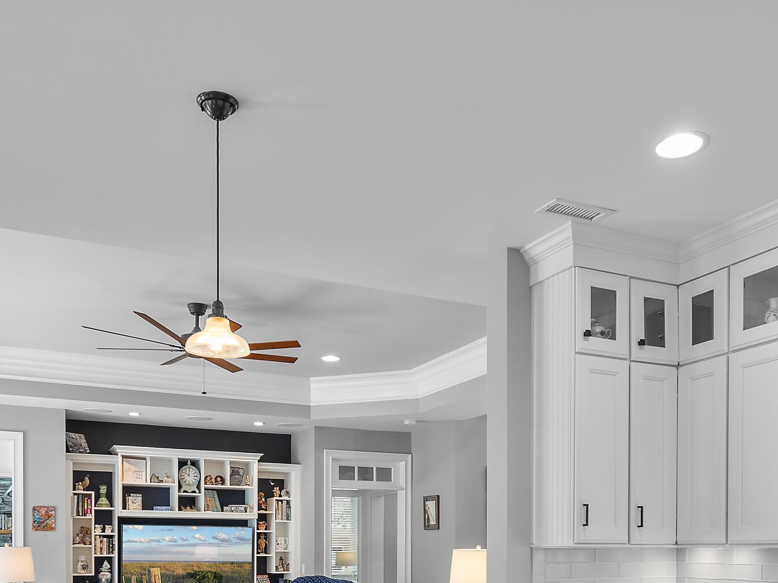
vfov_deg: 37.9
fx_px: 764
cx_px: 390
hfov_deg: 54.0
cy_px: 564
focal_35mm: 34
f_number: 4.8
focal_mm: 11
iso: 100
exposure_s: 1/3
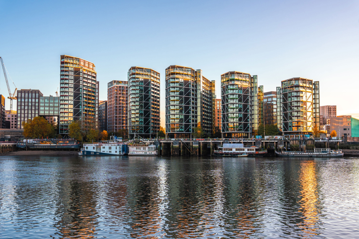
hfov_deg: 50.7
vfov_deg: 35.1
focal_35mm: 38
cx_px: 180
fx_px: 379
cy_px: 120
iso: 100
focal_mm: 38
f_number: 5.6
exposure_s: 1/200
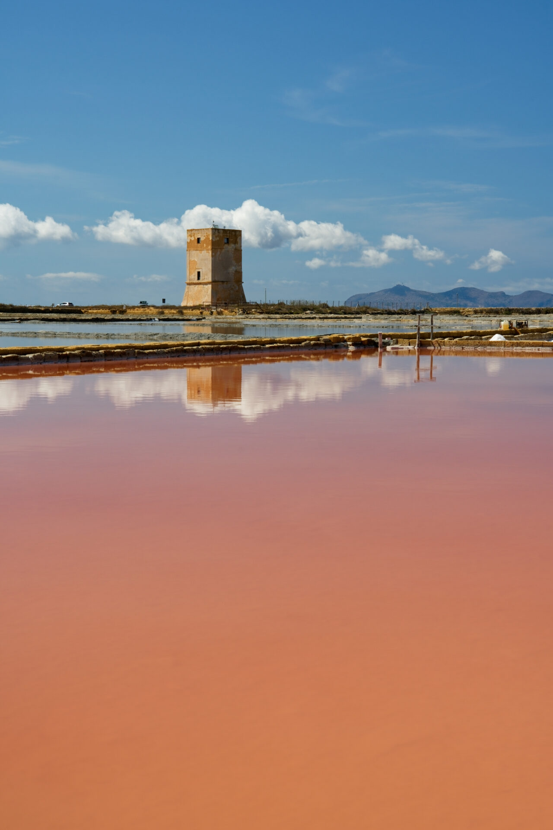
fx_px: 1544
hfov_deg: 20.3
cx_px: 276
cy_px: 415
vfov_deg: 30.1
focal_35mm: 67
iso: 125
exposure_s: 1/160
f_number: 11
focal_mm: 67
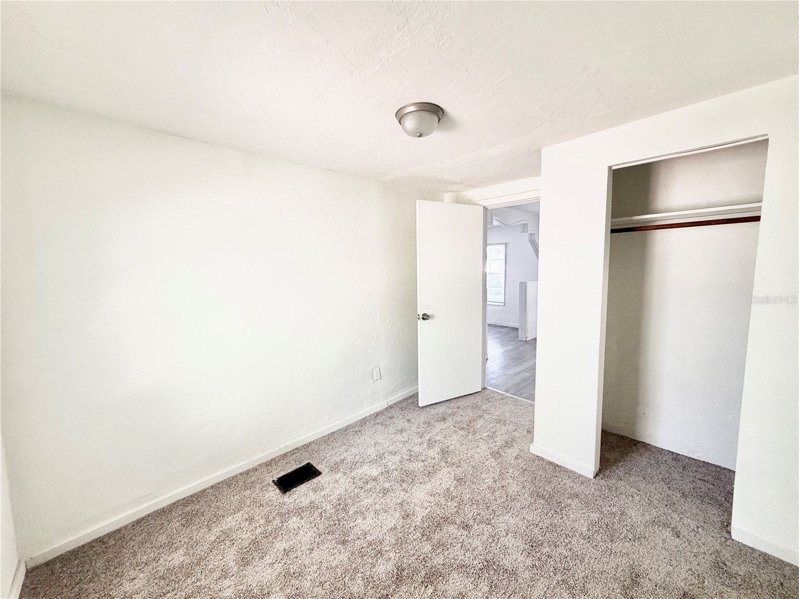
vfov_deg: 85.7
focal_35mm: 14
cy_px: 300
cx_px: 400
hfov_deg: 102.1
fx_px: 323
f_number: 2.2
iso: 320
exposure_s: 1/72
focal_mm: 2.22
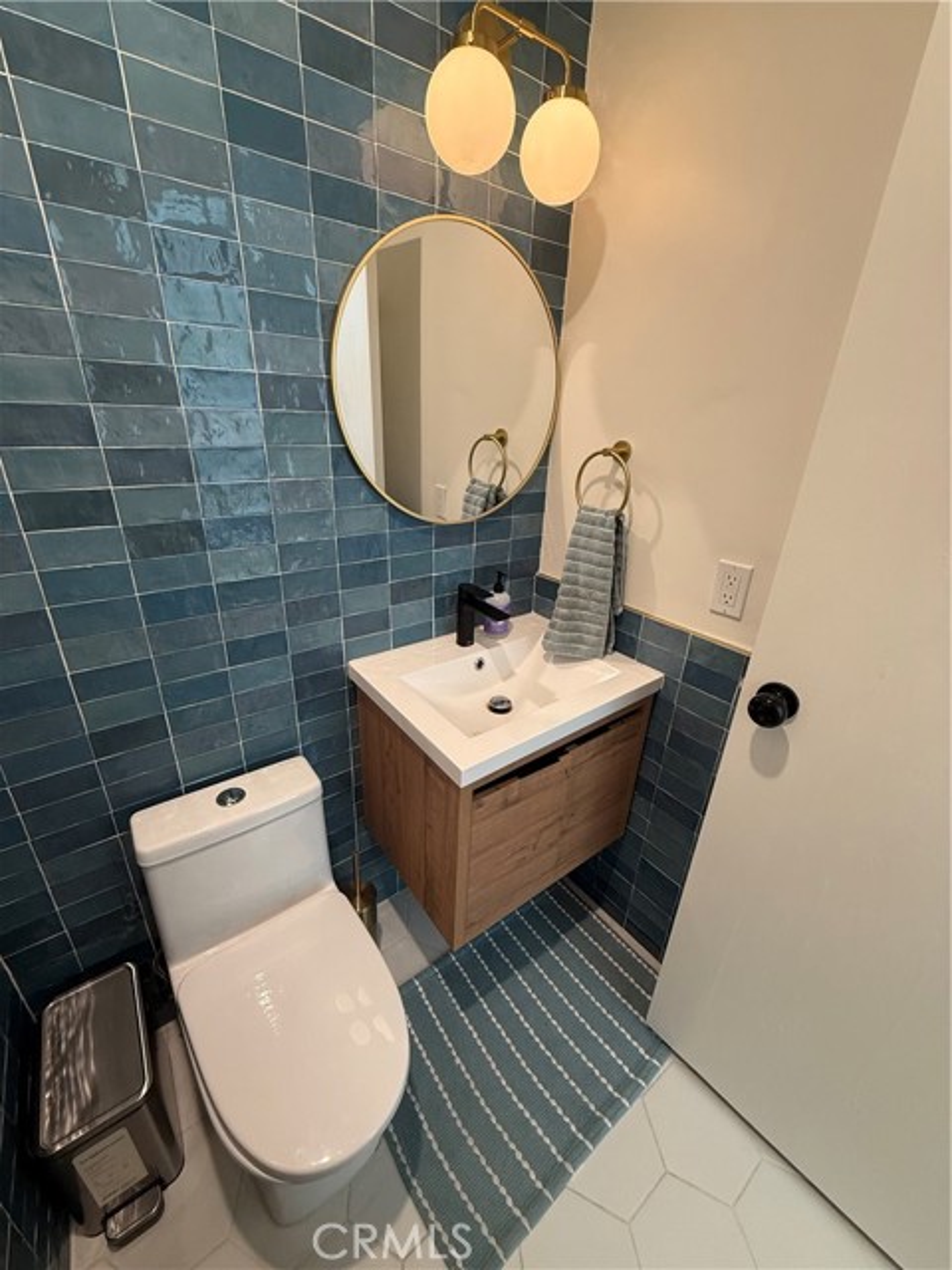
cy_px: 635
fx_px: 513
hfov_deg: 85.7
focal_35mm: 14
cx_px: 476
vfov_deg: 102.1
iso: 200
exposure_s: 1/60
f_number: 2.2
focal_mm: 2.22
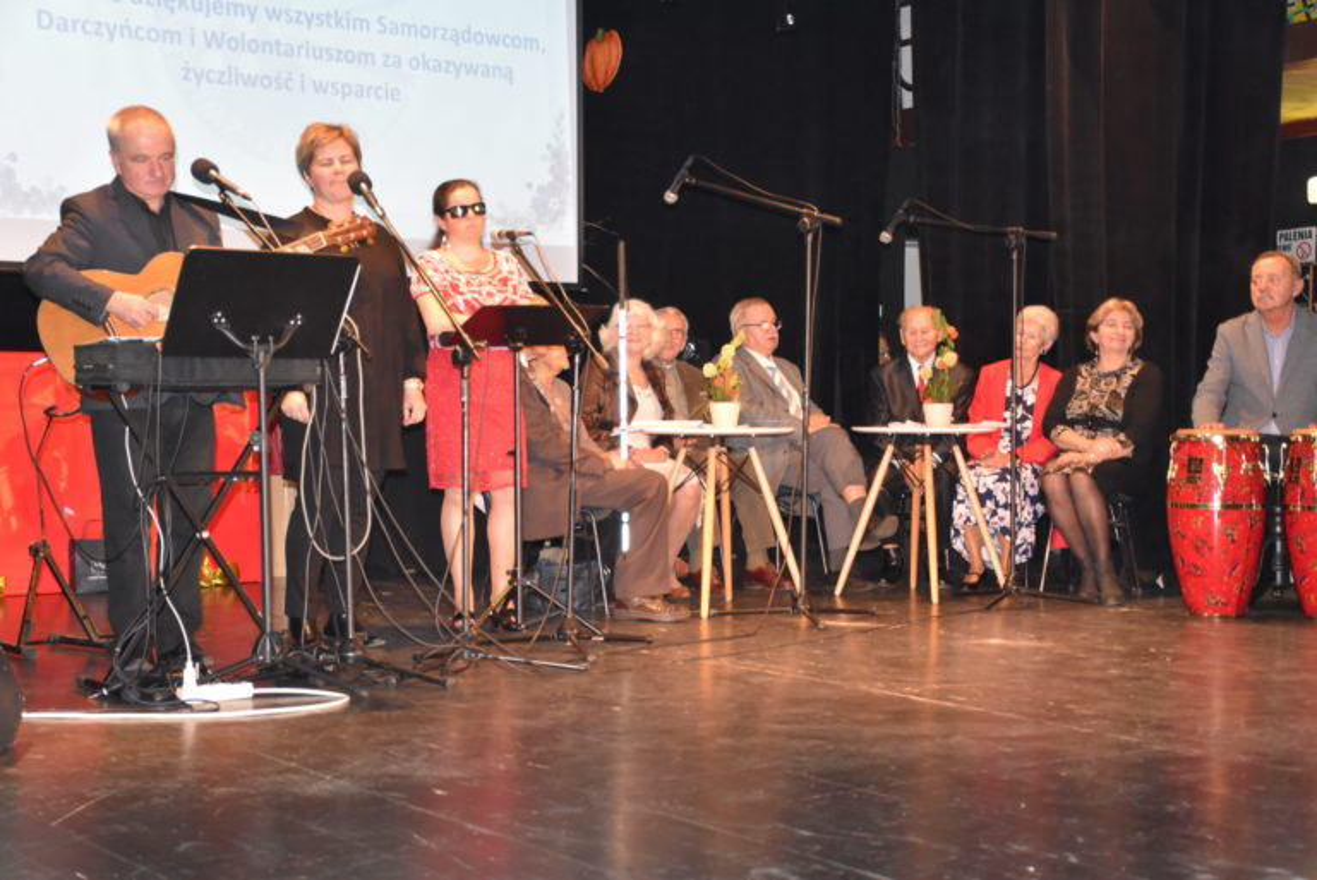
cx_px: 658
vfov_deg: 23.8
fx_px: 2086
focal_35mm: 57
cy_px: 440
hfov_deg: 35.0
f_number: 4.2
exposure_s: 1/60
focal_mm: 38
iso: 2800
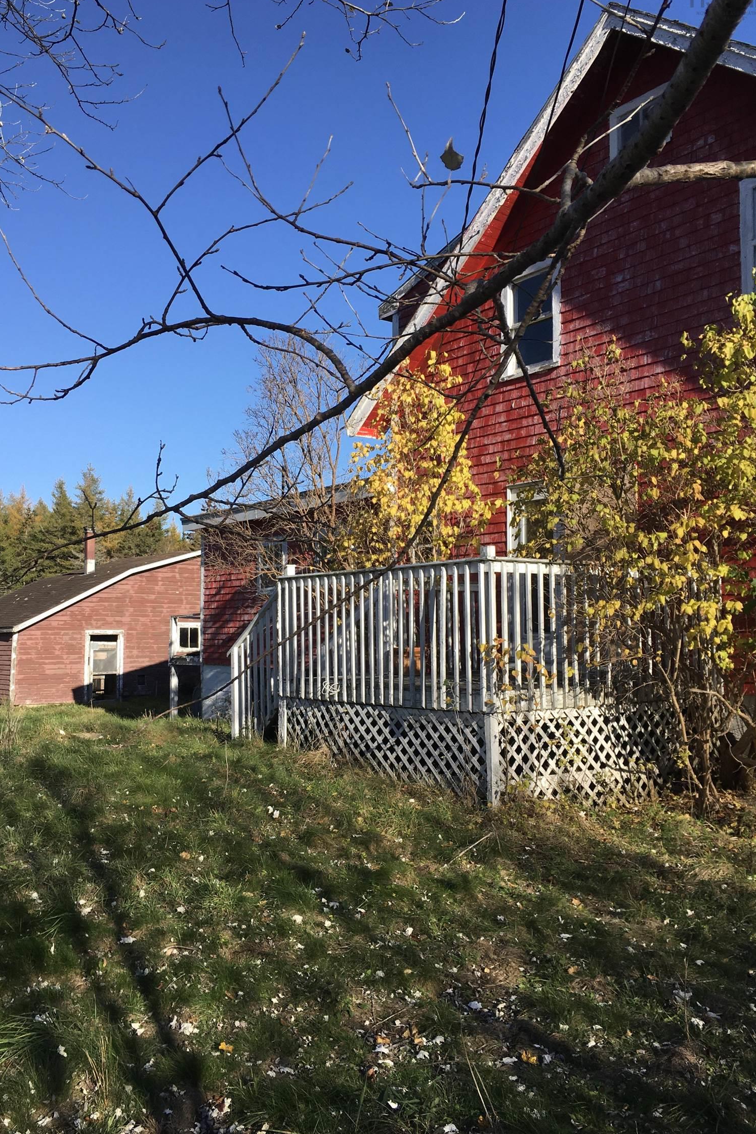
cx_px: 339
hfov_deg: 42.3
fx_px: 977
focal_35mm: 31
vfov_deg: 60.3
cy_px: 553
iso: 25
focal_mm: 4.15
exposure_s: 1/1183
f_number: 2.2
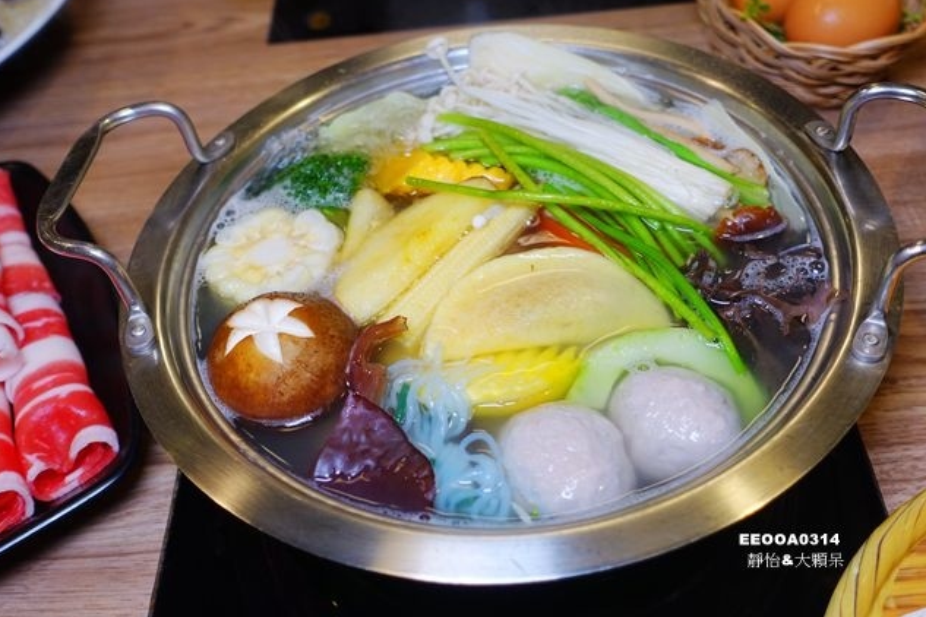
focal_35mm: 39
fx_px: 1003
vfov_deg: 34.2
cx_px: 467
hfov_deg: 49.6
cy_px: 302
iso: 125
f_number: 2.8
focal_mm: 14.1
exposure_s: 1/50
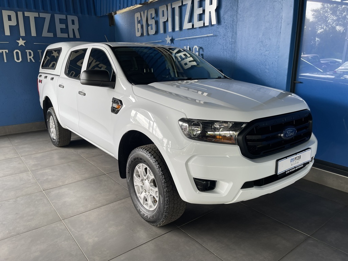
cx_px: 174
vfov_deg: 54.9
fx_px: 251
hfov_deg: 69.4
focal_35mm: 25
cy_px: 130
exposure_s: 1/109
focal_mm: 5.1
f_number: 1.6
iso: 32
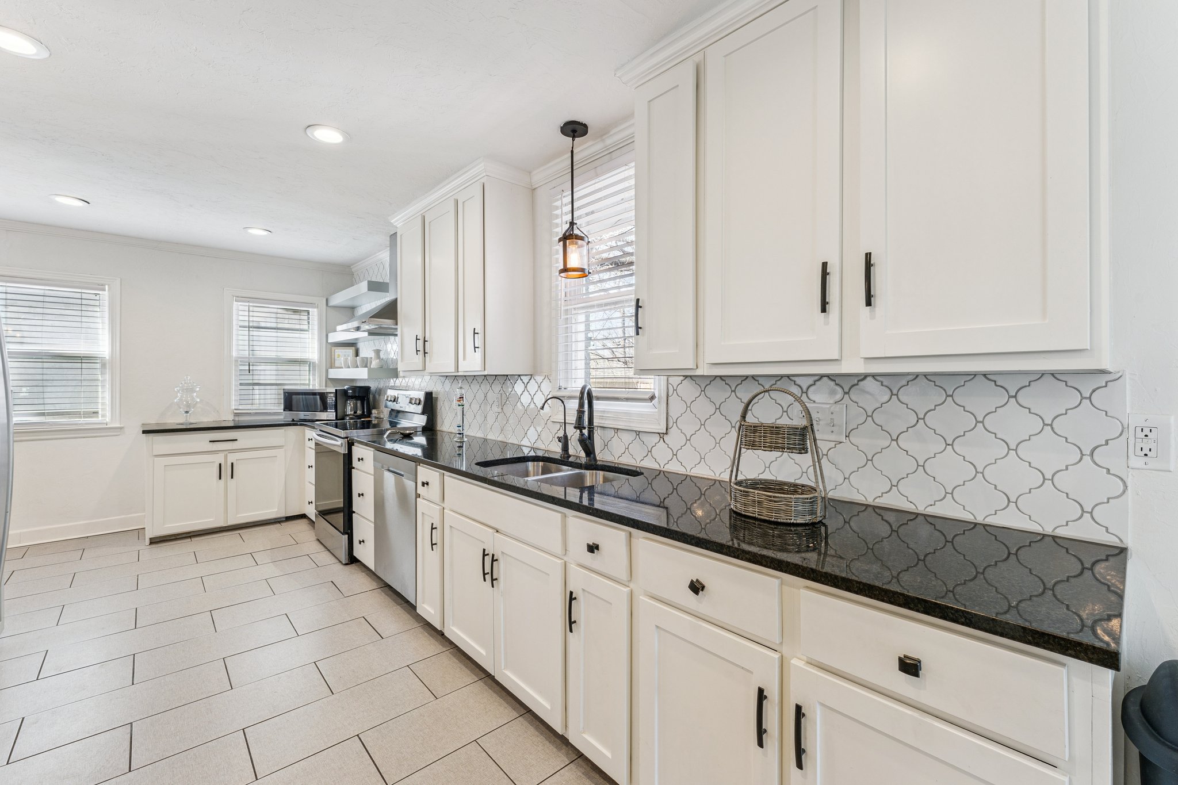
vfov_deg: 76.6
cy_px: 392
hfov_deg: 99.7
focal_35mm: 15
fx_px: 497
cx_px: 589
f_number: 10
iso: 200
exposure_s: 1/25
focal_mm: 15.2
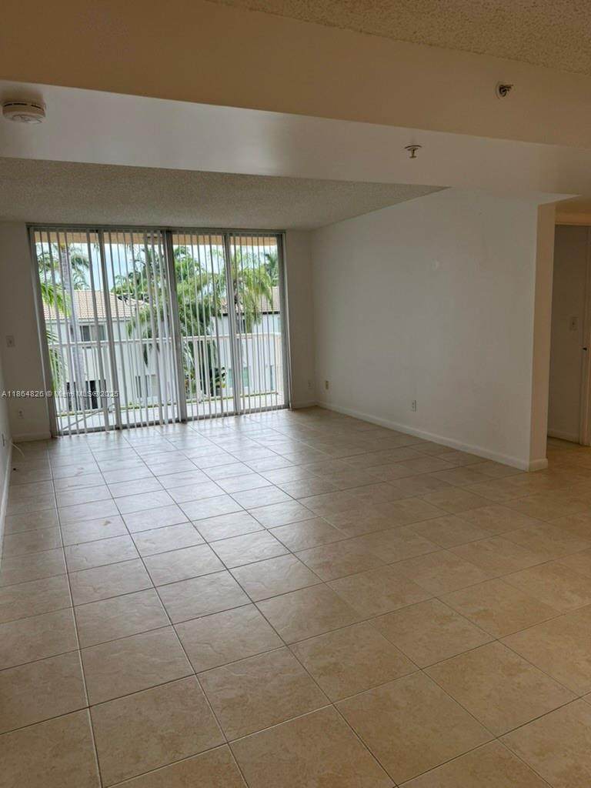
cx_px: 296
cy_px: 394
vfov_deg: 71.6
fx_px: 546
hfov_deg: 56.8
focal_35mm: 24
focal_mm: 6.76
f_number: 1.78
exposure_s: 1/286
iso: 100
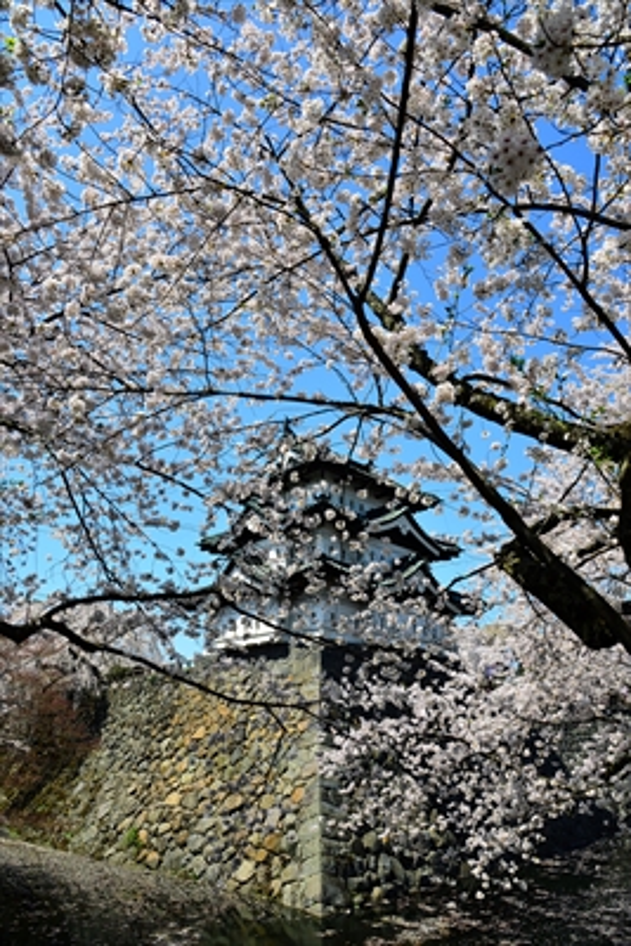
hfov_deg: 53.2
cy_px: 473
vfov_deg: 73.7
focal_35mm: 24
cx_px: 316
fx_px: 630
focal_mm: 24
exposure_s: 1/400
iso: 250
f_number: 10
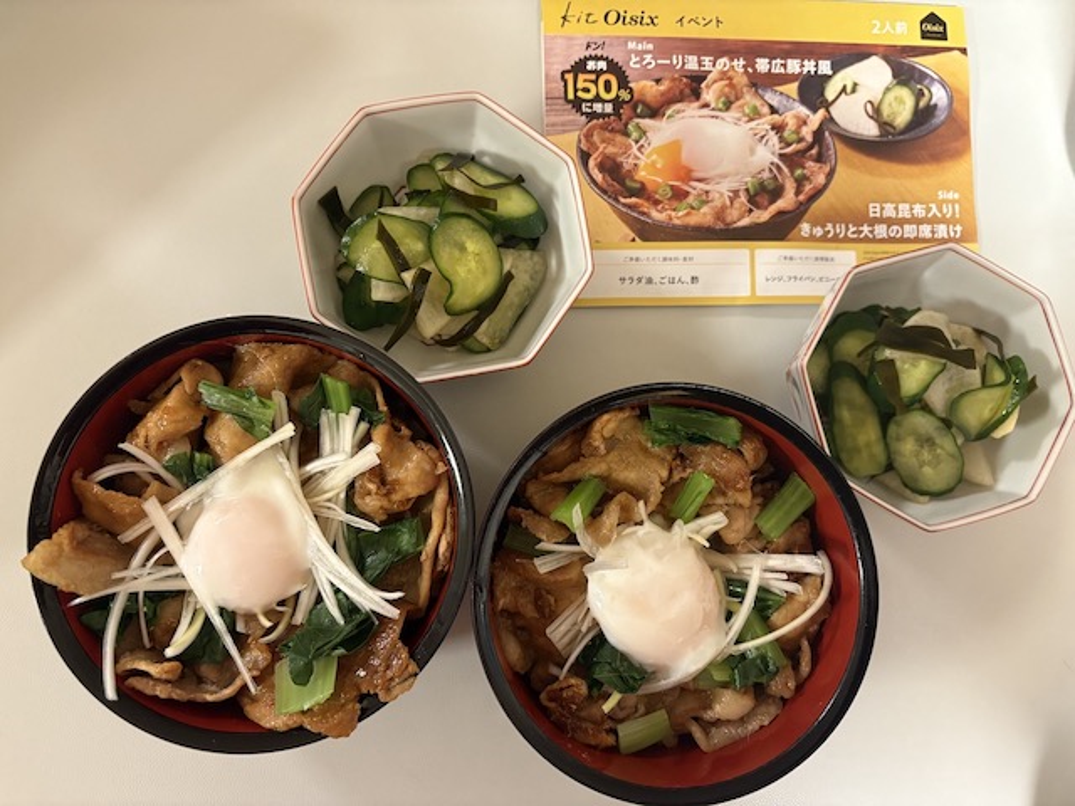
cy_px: 403
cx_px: 538
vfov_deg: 53.1
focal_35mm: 26
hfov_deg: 67.3
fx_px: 807
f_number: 1.6
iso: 400
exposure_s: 1/50
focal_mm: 5.96
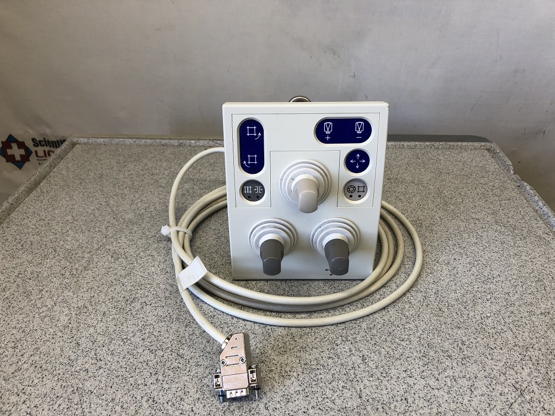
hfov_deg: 63.4
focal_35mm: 28
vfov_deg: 49.7
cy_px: 208
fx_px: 449
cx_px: 278
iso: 32
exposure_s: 1/120
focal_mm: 3.99
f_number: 1.8
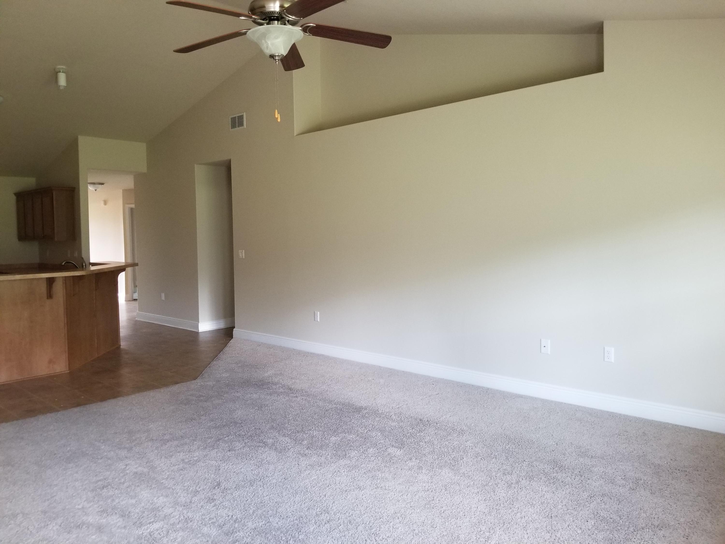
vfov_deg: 53.1
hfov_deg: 67.3
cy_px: 272
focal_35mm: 26
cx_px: 362
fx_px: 545
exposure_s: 1/30
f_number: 1.7
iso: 160
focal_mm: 4.25
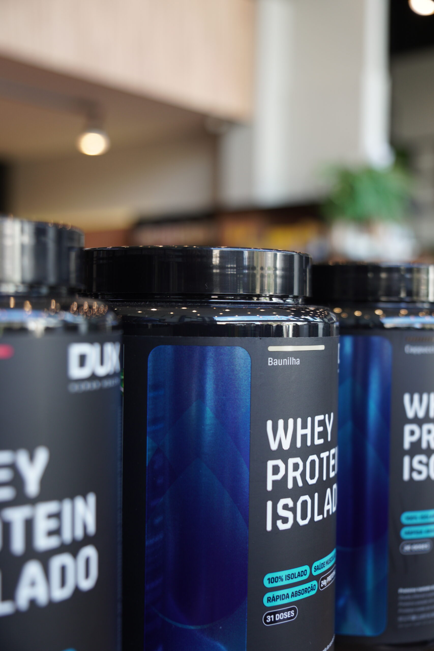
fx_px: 895
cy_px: 326
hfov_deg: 27.3
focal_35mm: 50
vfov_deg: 40.0
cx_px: 217
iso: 125
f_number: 2.8
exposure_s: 1/50
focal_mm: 33
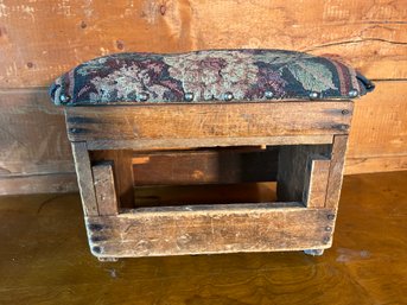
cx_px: 204
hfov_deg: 67.3
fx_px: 306
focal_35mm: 26
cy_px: 152
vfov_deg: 53.0
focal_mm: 5.7
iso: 200
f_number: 1.5
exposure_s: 1/60
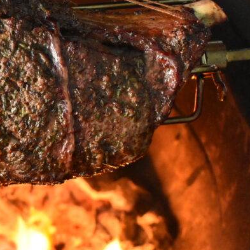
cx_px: 18
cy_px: 106
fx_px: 752
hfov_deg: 18.5
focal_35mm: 92
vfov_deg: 18.9
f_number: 4.5
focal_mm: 29
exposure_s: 1/60
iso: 5000
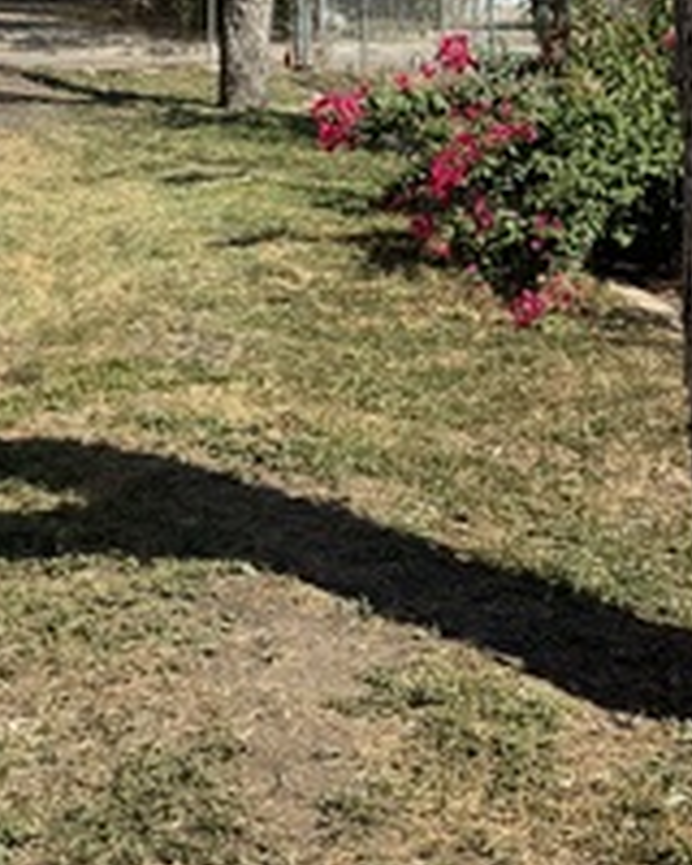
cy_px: 272
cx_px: 121
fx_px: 1920
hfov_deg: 20.2
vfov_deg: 25.2
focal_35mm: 75
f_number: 1.78
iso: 80
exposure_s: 1/3597
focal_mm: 6.76
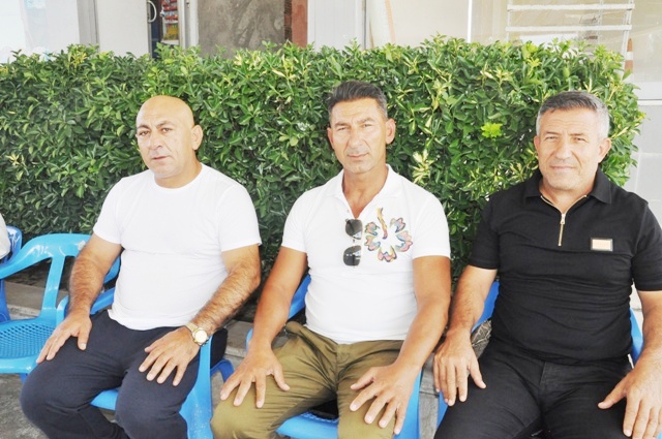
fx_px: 606
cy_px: 220
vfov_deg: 39.9
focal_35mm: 33
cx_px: 331
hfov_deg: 57.3
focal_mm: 22
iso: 1250
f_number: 10
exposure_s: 1/200
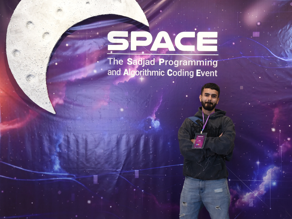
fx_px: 531
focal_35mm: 63
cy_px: 110
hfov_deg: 30.7
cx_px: 161
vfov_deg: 23.3
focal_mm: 58
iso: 1250
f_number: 6.3
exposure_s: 1/100
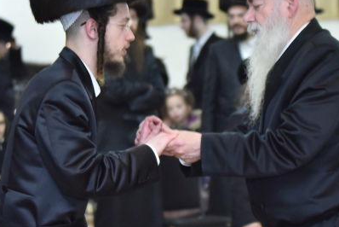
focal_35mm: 180
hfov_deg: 11.4
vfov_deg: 7.6
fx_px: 1696
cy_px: 117
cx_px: 192
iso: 1600
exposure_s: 1/200
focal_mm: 70
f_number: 2.8
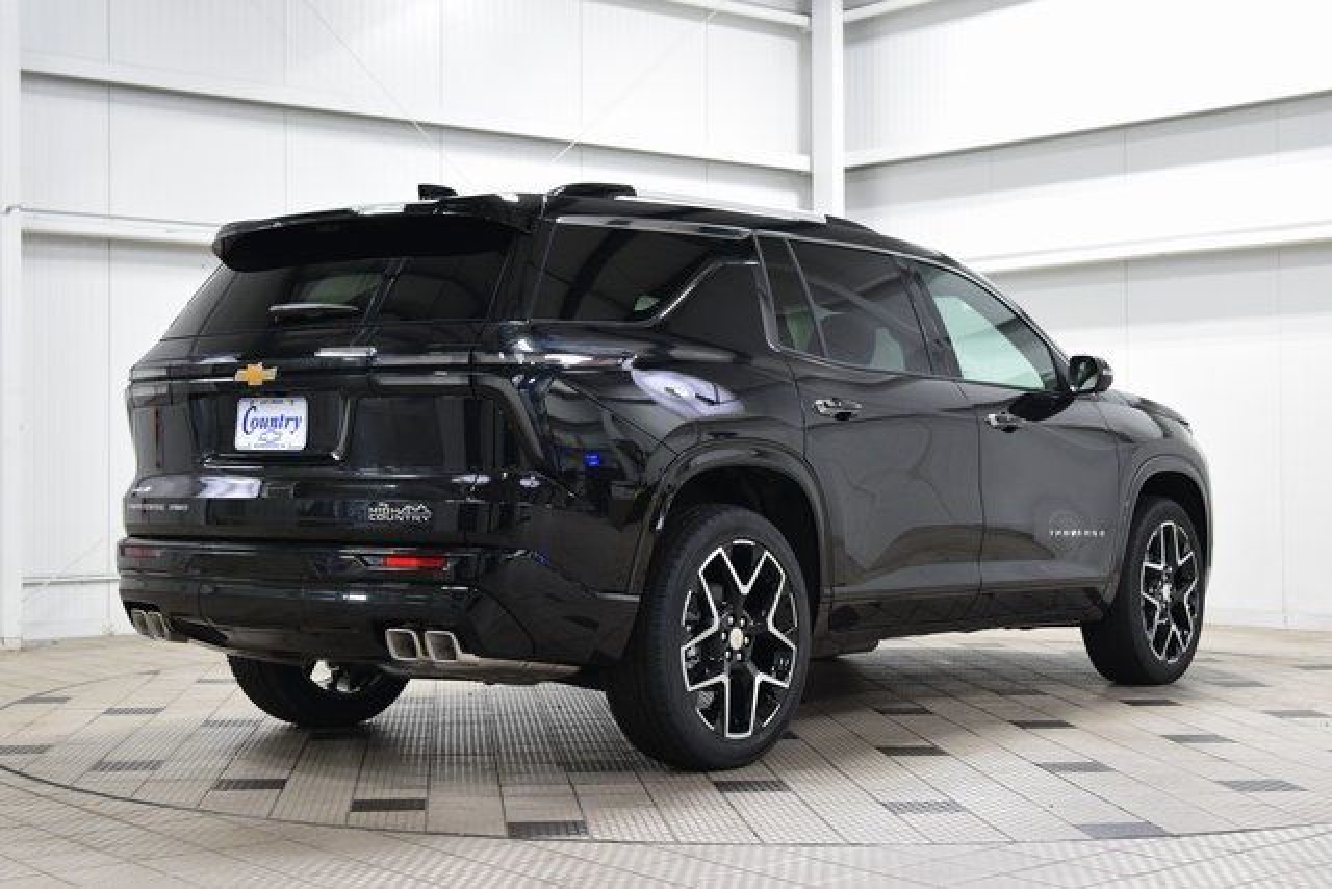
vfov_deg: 25.1
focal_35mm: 54
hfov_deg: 36.9
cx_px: 666
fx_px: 1998
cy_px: 444
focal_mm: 36
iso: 1600
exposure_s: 1/60
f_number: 4.5
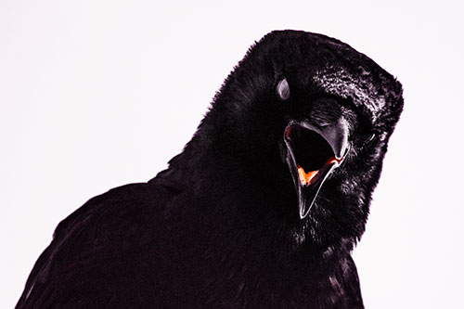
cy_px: 154
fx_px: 15461
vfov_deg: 1.1
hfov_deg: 1.7
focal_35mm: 1200
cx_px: 232
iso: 3200
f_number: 13
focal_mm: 1200
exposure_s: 1/3200
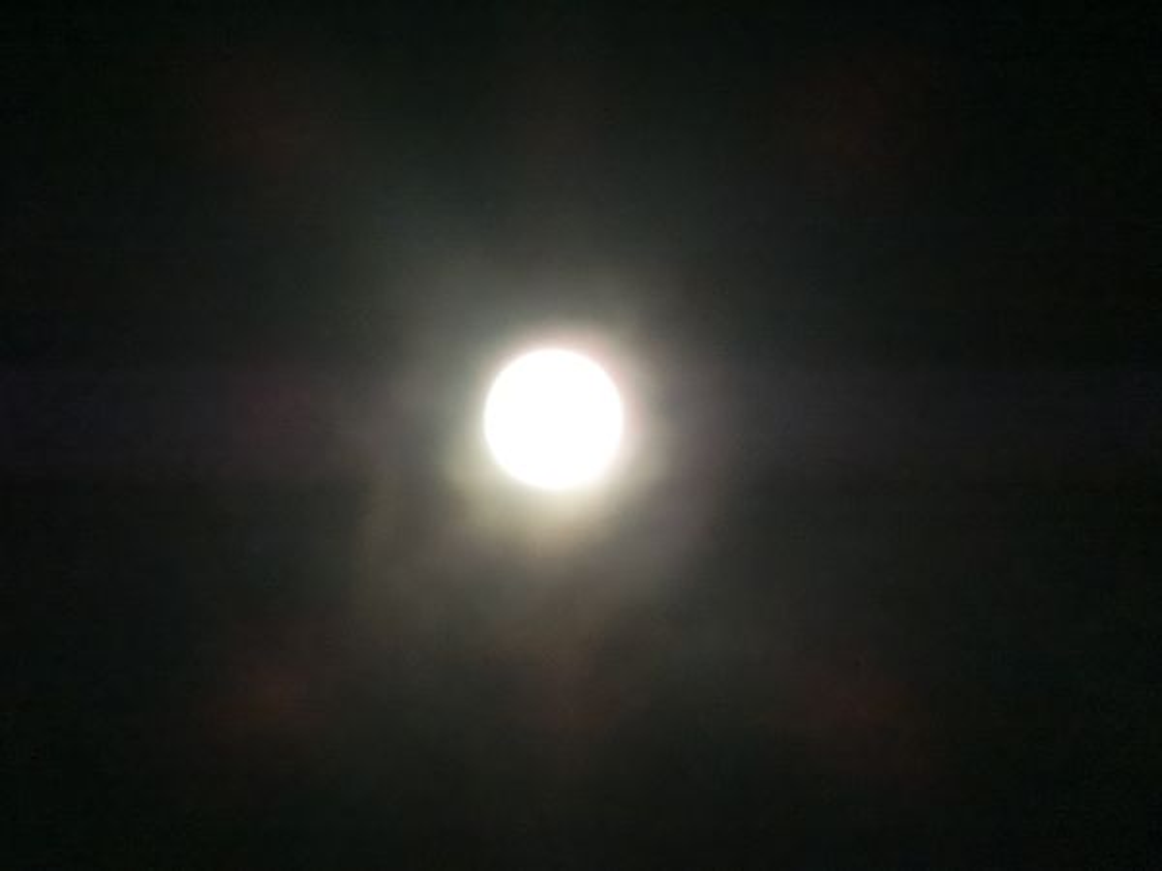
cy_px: 436
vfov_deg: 3.8
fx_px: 13192
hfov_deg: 5.0
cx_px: 581
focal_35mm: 393
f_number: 5.7
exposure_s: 1/20
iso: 3200
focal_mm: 70.1
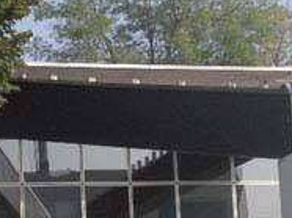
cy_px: 202
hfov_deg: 19.8
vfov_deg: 14.7
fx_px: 834
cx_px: 94
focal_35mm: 99
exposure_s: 1/1000
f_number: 3.2
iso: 122
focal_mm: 9.5
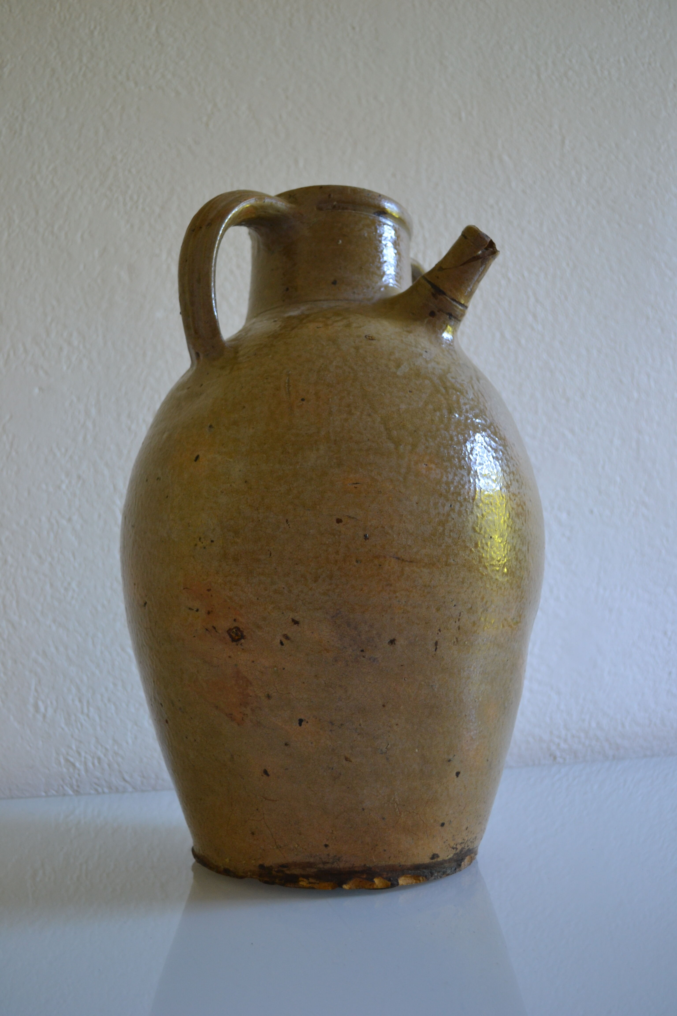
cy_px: 508
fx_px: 931
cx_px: 338
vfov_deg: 57.2
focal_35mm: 33
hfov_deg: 40.0
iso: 400
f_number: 4
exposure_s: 1/25
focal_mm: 22
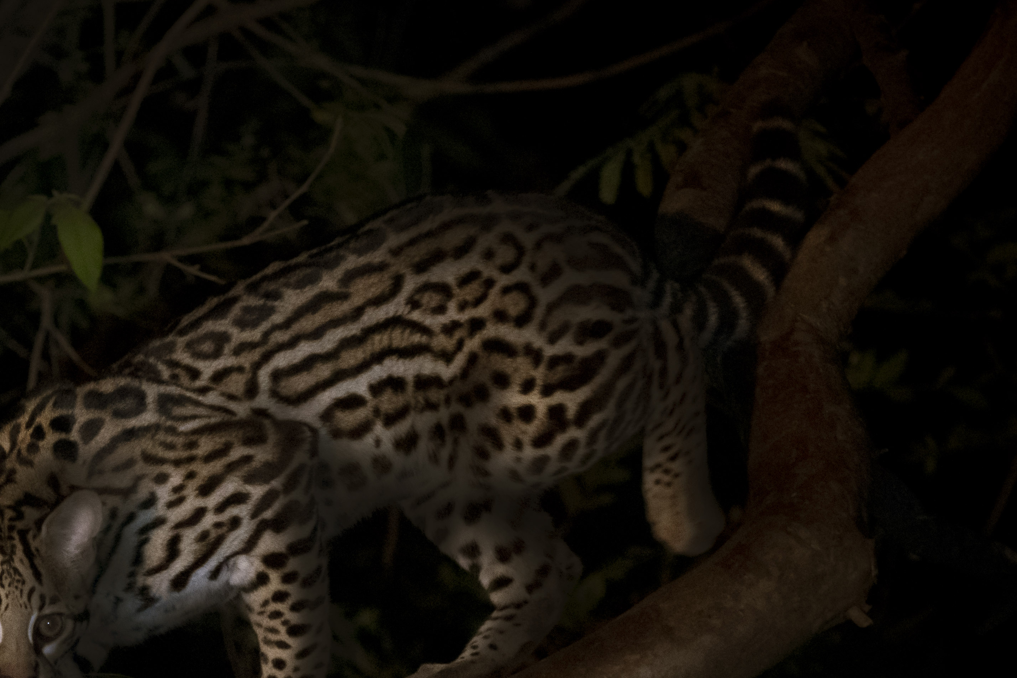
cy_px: 582
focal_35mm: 789
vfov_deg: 1.7
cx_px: 91
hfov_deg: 2.6
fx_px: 22286
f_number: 5.6
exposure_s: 1/160
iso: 8000
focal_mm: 270
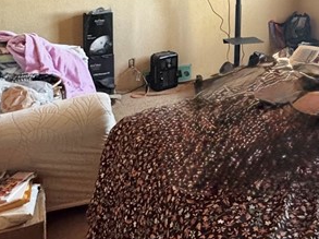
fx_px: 451
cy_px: -41
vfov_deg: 26.6
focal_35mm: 49
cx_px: 258
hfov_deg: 37.5
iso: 400
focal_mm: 2.22
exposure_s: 1/60
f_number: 2.2
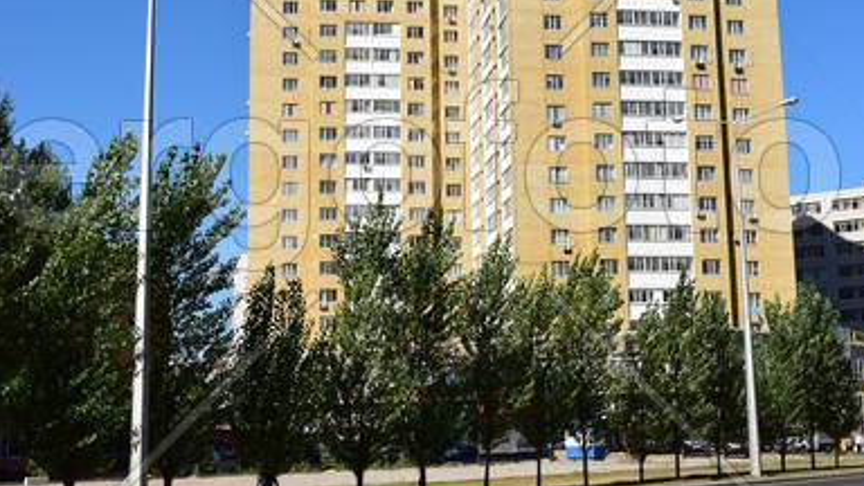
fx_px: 1306
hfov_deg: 36.6
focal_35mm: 57
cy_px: 176
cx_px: 433
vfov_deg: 21.0
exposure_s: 1/320
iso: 160
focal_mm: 24
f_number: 9
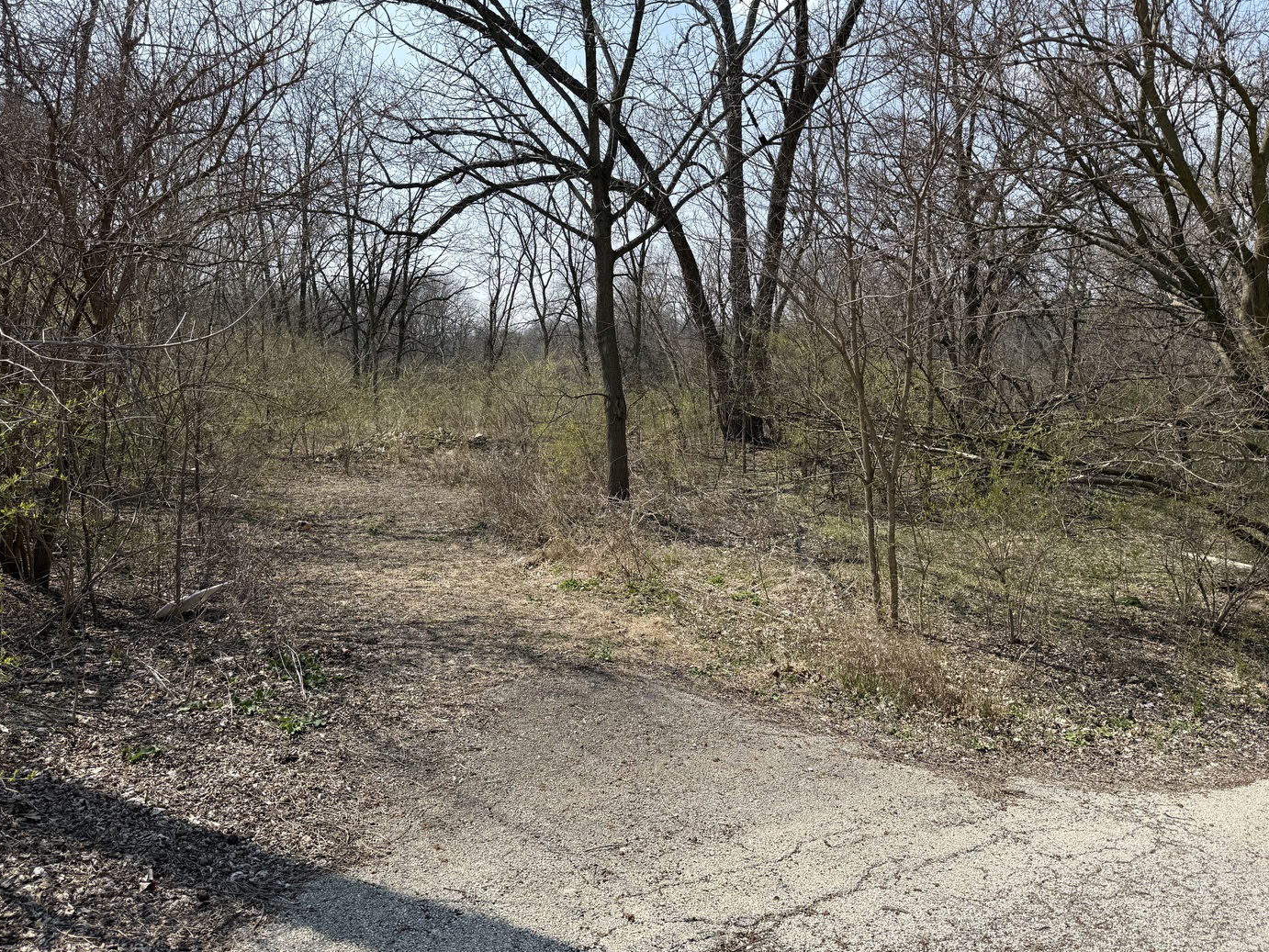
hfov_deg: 69.4
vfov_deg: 54.9
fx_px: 917
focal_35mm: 25
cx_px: 610
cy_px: 465
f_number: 1.78
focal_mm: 6.76
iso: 80
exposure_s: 1/3279
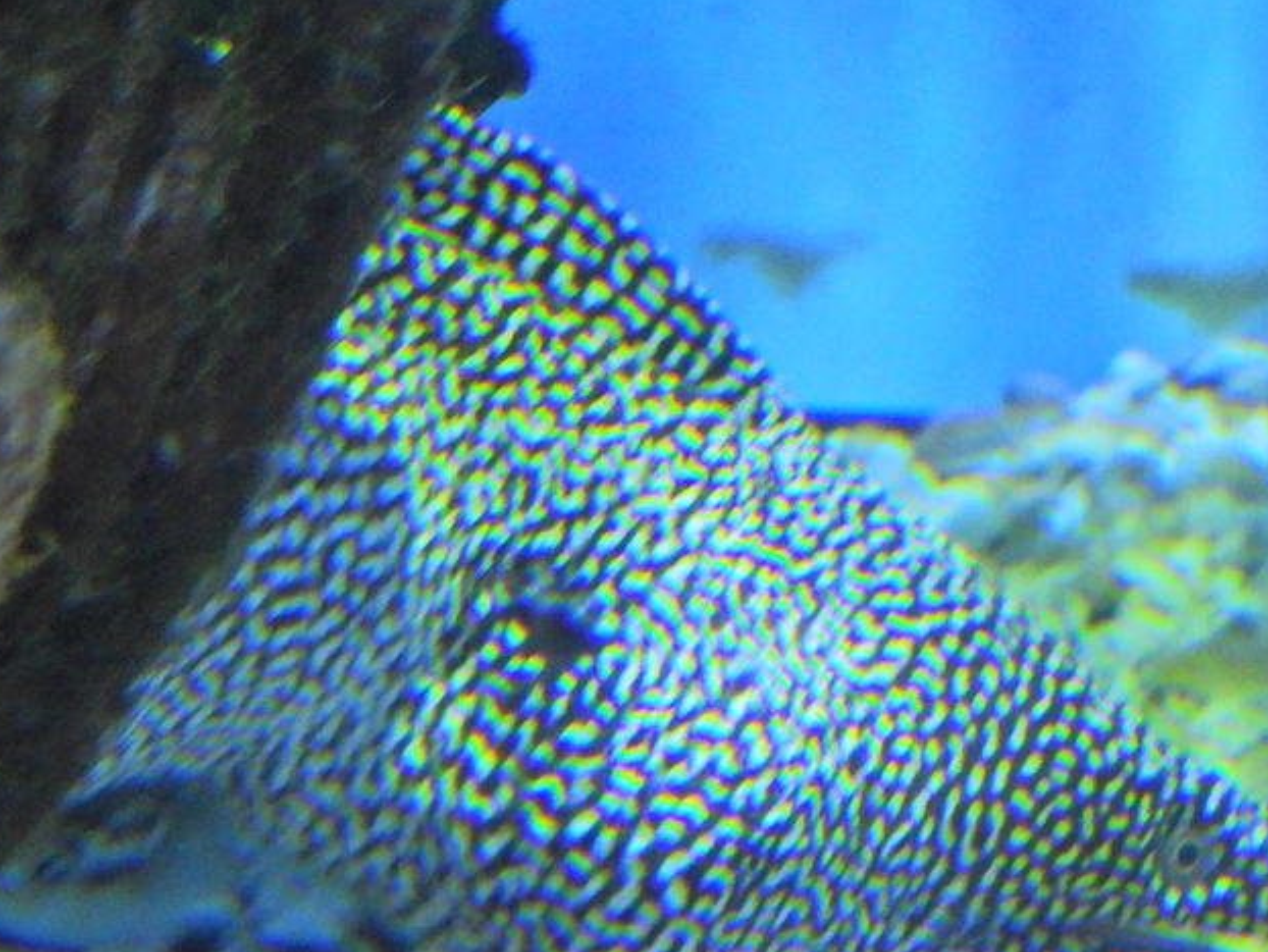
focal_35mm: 216
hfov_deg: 9.2
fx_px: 7915
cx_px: 687
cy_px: 742
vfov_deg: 6.9
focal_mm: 18.7
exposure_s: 1/30
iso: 1000
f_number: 4
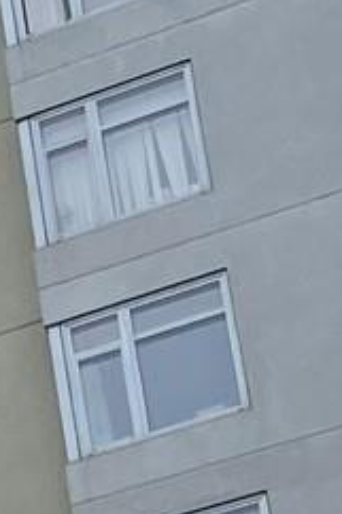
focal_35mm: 229
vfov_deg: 8.4
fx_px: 3268
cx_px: -1098
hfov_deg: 5.2
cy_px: 1136
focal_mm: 4.2
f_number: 1.6
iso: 32
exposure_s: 1/1984
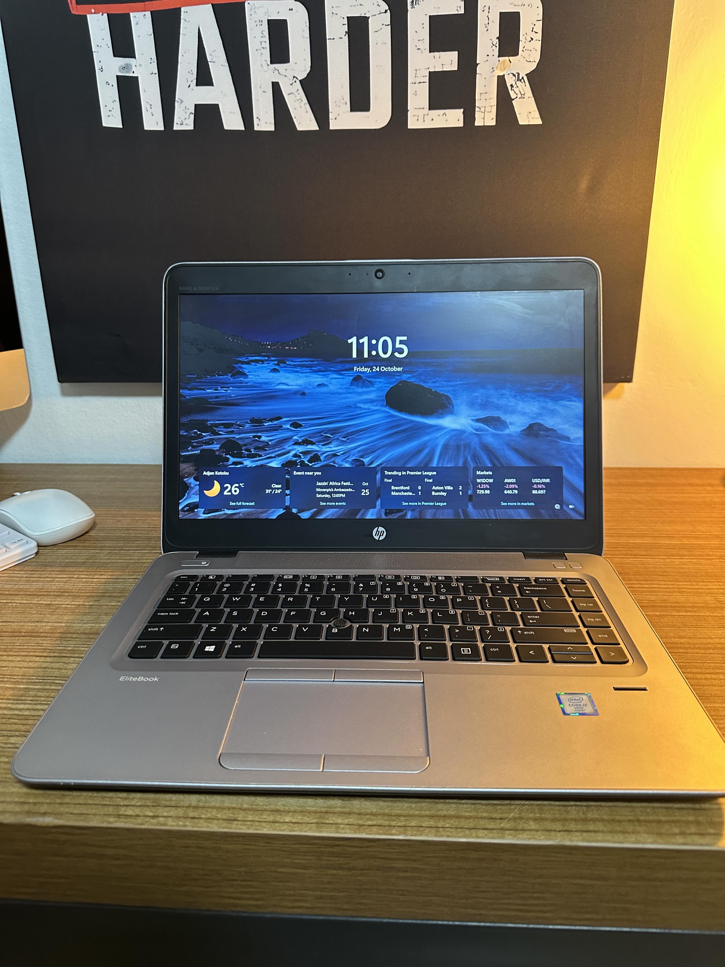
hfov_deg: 56.8
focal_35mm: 24
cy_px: 484
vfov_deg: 71.6
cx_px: 362
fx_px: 670
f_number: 1.78
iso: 400
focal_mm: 6.86
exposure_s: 1/50
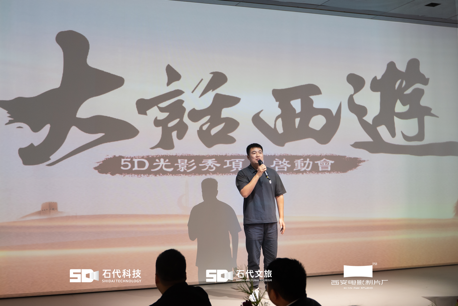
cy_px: 153
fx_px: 611
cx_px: 229
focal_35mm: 48
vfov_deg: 28.1
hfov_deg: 41.1
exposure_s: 1/60
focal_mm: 32
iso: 500
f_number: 3.2
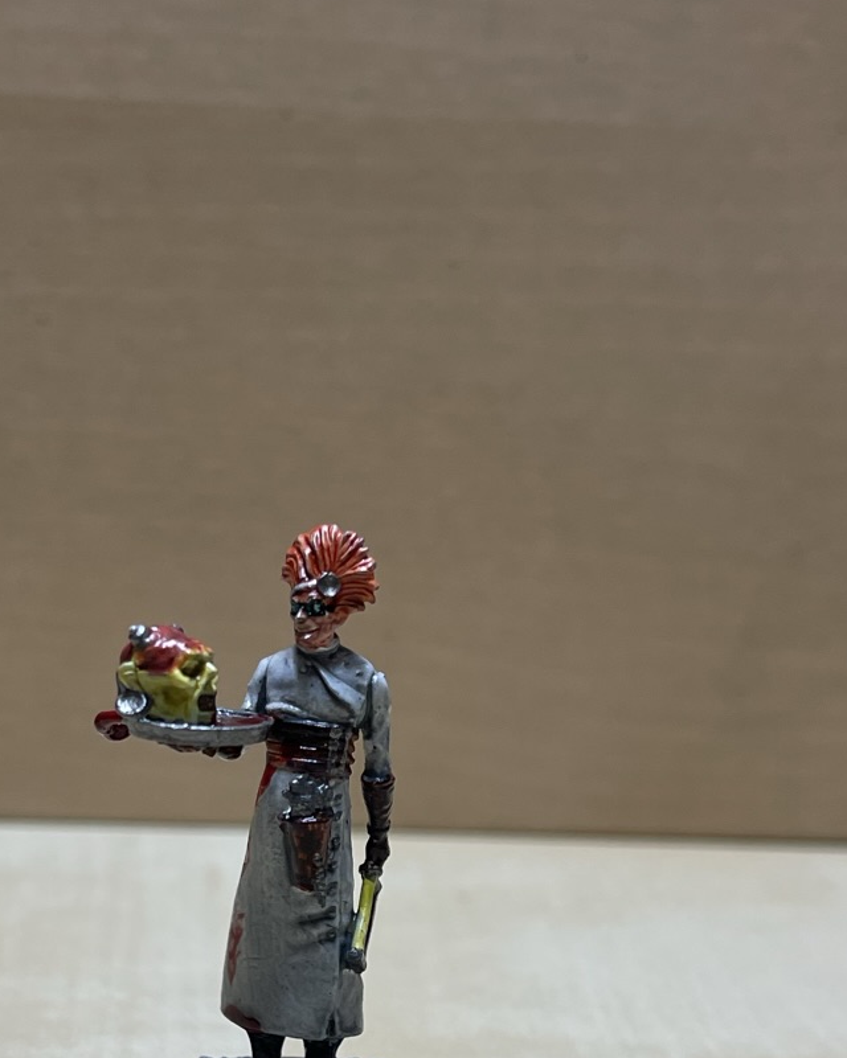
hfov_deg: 23.4
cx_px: 300
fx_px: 2037
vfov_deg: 28.8
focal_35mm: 65
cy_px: 753
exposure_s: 1/100
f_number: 1.6
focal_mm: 5.1
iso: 64
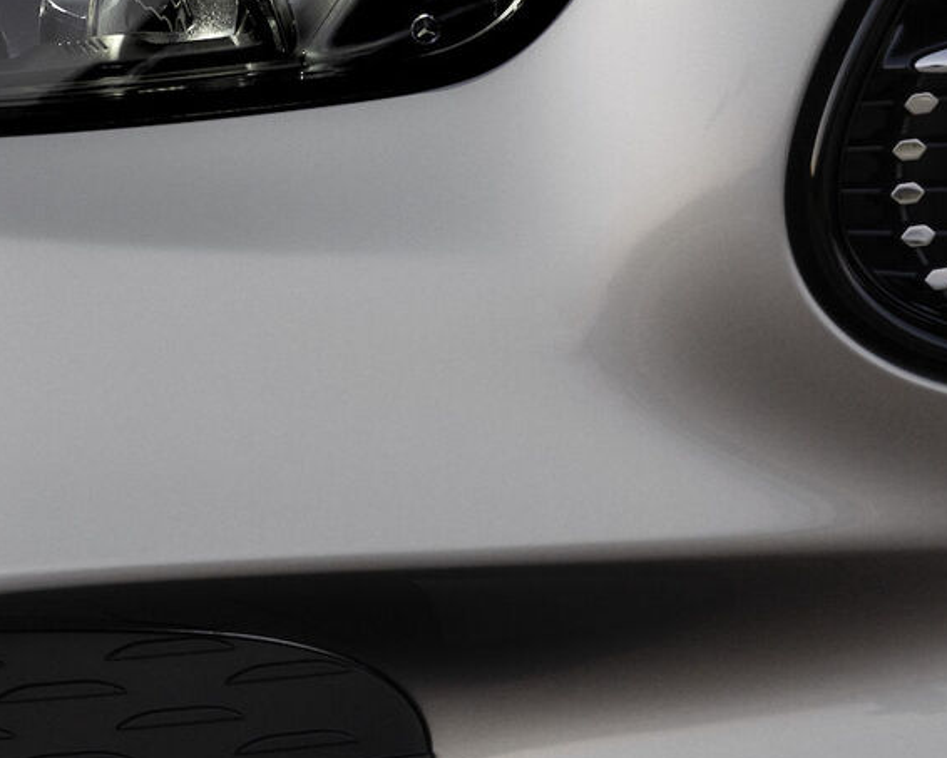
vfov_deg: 2.5
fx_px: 17408
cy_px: 139
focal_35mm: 621
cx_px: -368
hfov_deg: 3.1
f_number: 8
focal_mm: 195
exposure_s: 1/25
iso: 200
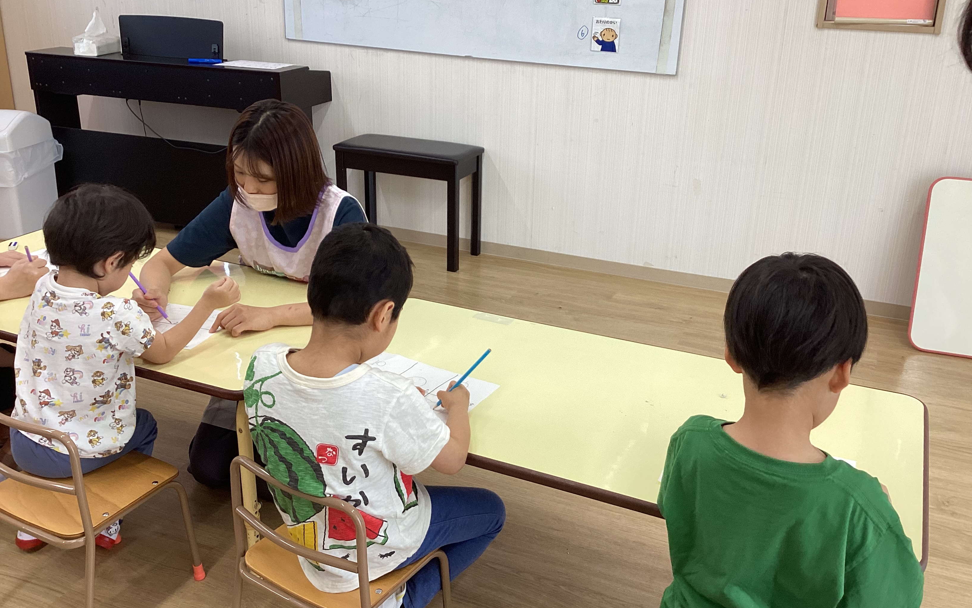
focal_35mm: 33
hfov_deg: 58.1
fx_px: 874
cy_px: 279
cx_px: 487
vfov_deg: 38.3
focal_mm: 3.3
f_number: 2.4
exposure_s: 1/120
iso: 80
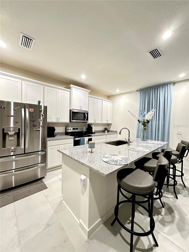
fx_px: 102
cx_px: 94
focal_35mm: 14
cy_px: 126
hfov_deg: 85.7
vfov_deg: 102.1
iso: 640
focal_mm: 2.22
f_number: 2.2
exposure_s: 1/60
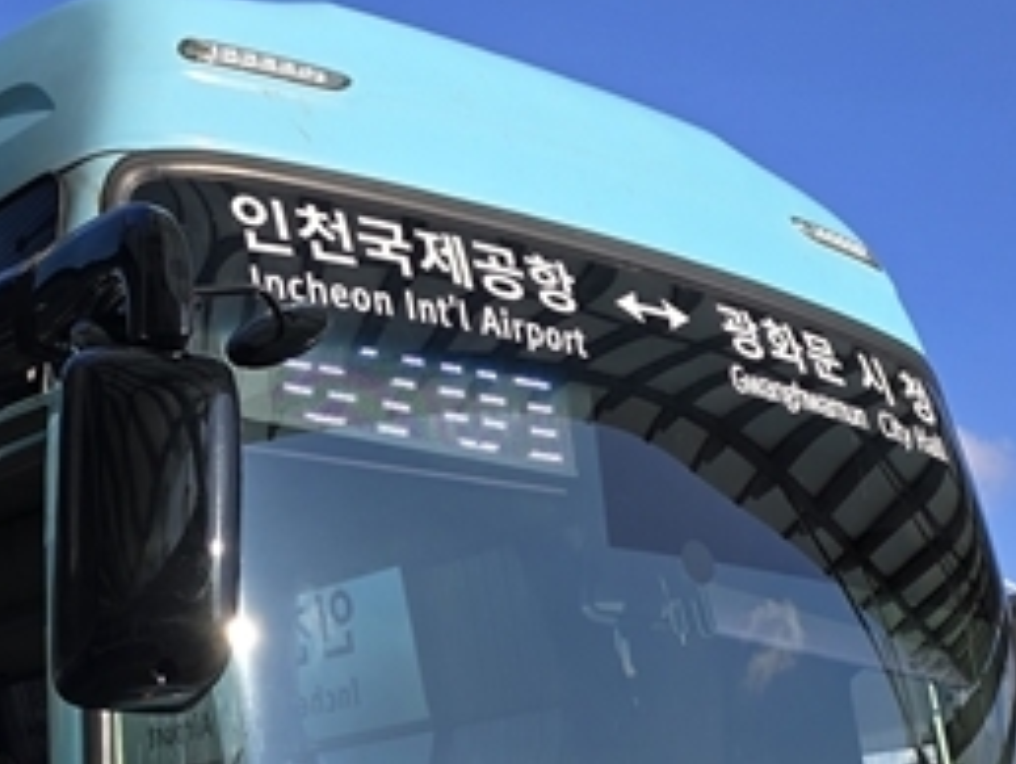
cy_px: 898
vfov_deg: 23.6
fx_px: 1675
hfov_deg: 32.7
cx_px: 181
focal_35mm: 57
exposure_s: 1/677
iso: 12
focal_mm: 6.3
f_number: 1.7
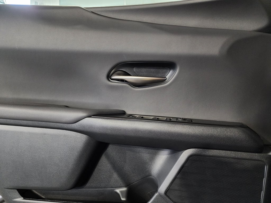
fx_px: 180
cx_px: 136
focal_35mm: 23
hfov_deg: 73.9
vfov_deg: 58.9
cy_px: 102
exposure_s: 1/60
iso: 500
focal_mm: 6.4
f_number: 1.8
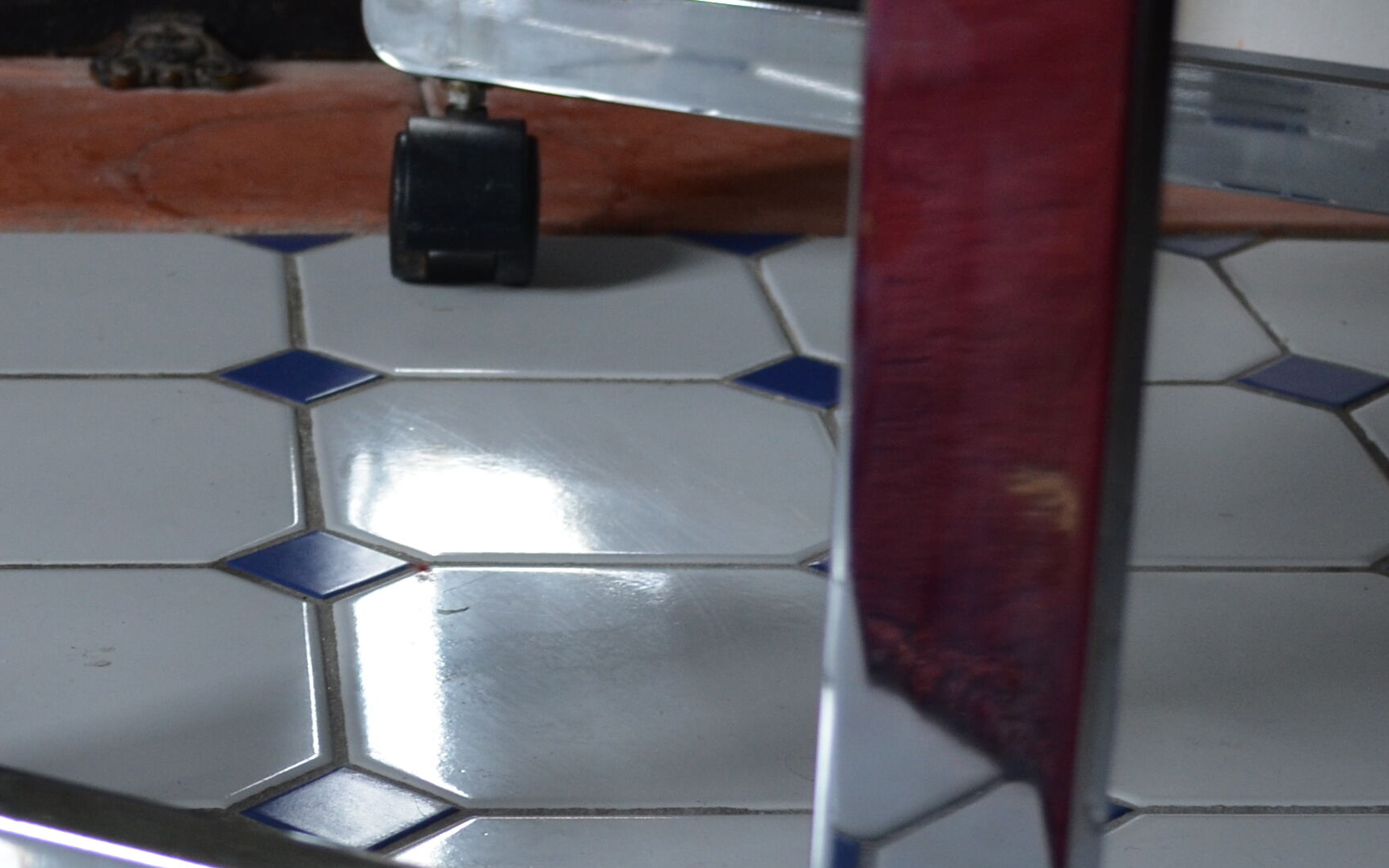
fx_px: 3974
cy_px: 485
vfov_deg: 12.5
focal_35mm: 105
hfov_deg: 19.5
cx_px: 212
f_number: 4
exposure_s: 1/60
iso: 400
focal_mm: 24
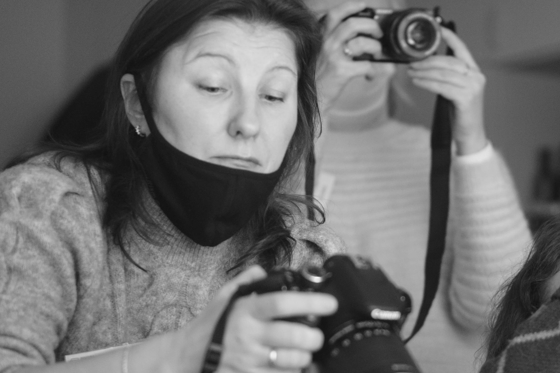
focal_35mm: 139
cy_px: 276
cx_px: 480
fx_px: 2162
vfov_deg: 9.9
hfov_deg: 14.6
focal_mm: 50
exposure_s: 1/125
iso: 800
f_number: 1.8
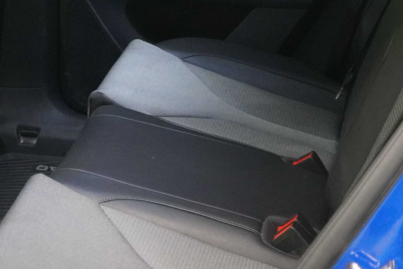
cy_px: 85
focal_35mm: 112
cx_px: 107
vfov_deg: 12.2
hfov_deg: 18.1
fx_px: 1256
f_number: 3.5
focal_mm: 31
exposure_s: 1/60
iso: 6400
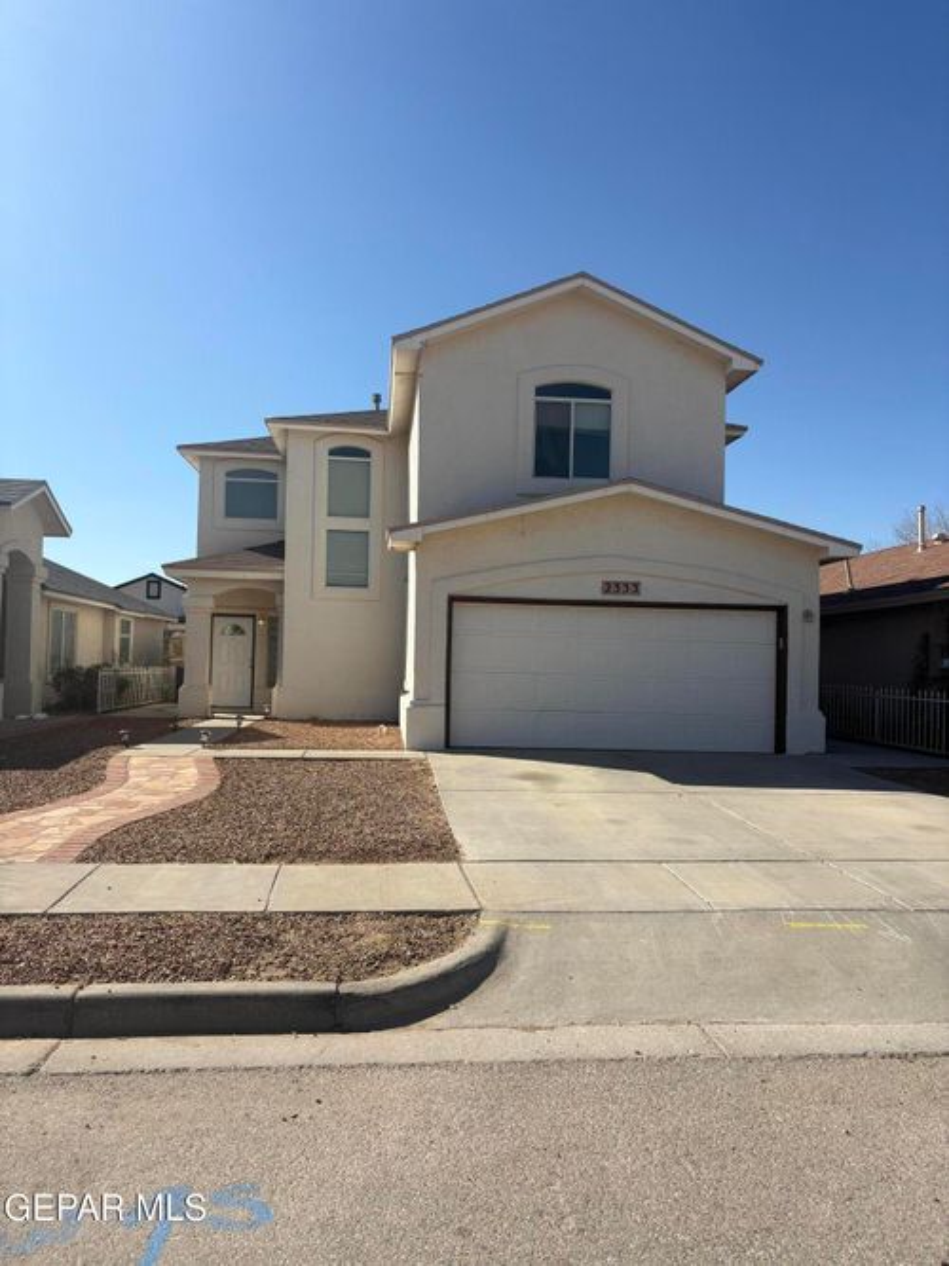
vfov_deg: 67.3
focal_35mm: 26
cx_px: 474
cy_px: 633
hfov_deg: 53.0
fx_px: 951
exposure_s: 1/4950
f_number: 1.6
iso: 50
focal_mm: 5.96
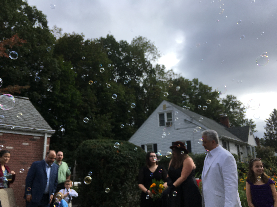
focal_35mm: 29
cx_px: 138
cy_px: 104
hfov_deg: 61.7
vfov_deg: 48.2
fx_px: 232
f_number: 2.2
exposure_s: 1/1479
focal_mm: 4.15
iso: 25
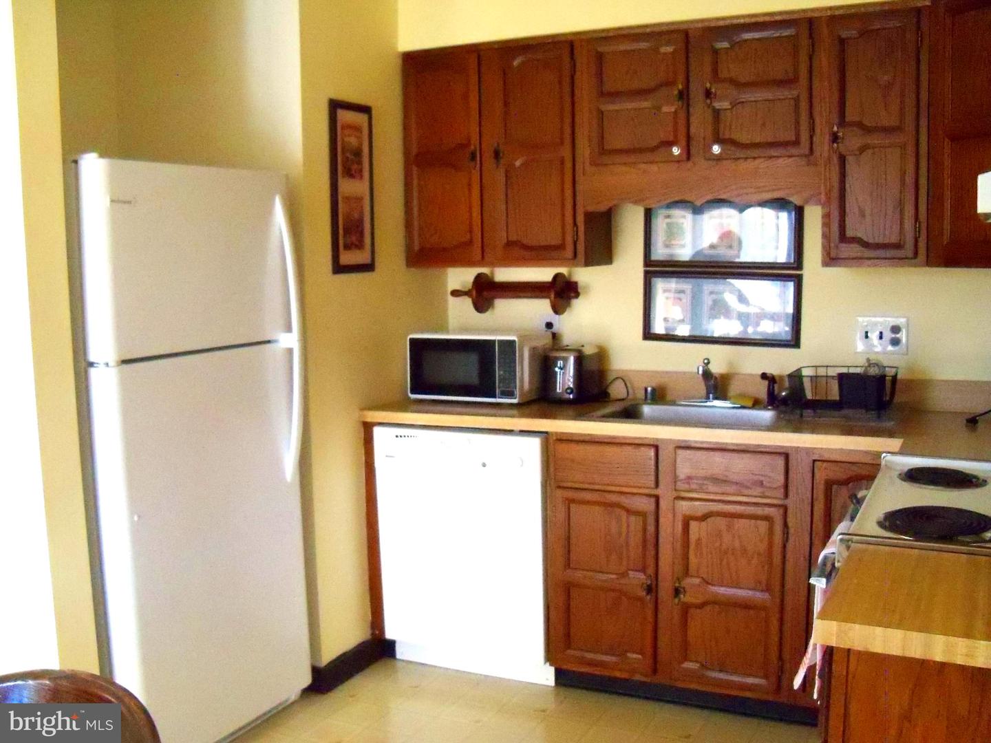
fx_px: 1002
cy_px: 372
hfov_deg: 52.6
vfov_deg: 40.7
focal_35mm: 35
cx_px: 496
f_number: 3.5
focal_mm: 6.2
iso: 1600
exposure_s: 1/80
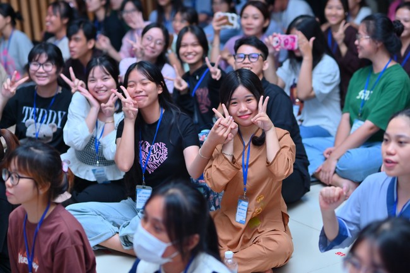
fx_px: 968
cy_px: 136
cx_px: 205
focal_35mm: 85
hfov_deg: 23.9
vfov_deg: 16.1
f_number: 2.8
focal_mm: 85
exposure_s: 1/200
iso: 1000
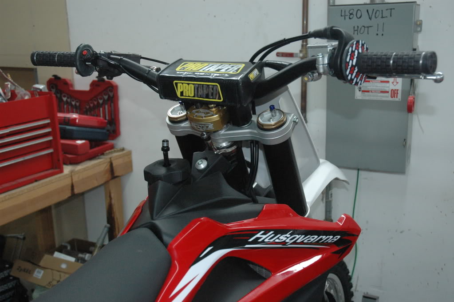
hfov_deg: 45.0
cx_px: 227
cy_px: 151
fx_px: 548
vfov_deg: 30.8
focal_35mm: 44
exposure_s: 1/60
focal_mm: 29
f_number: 4.5
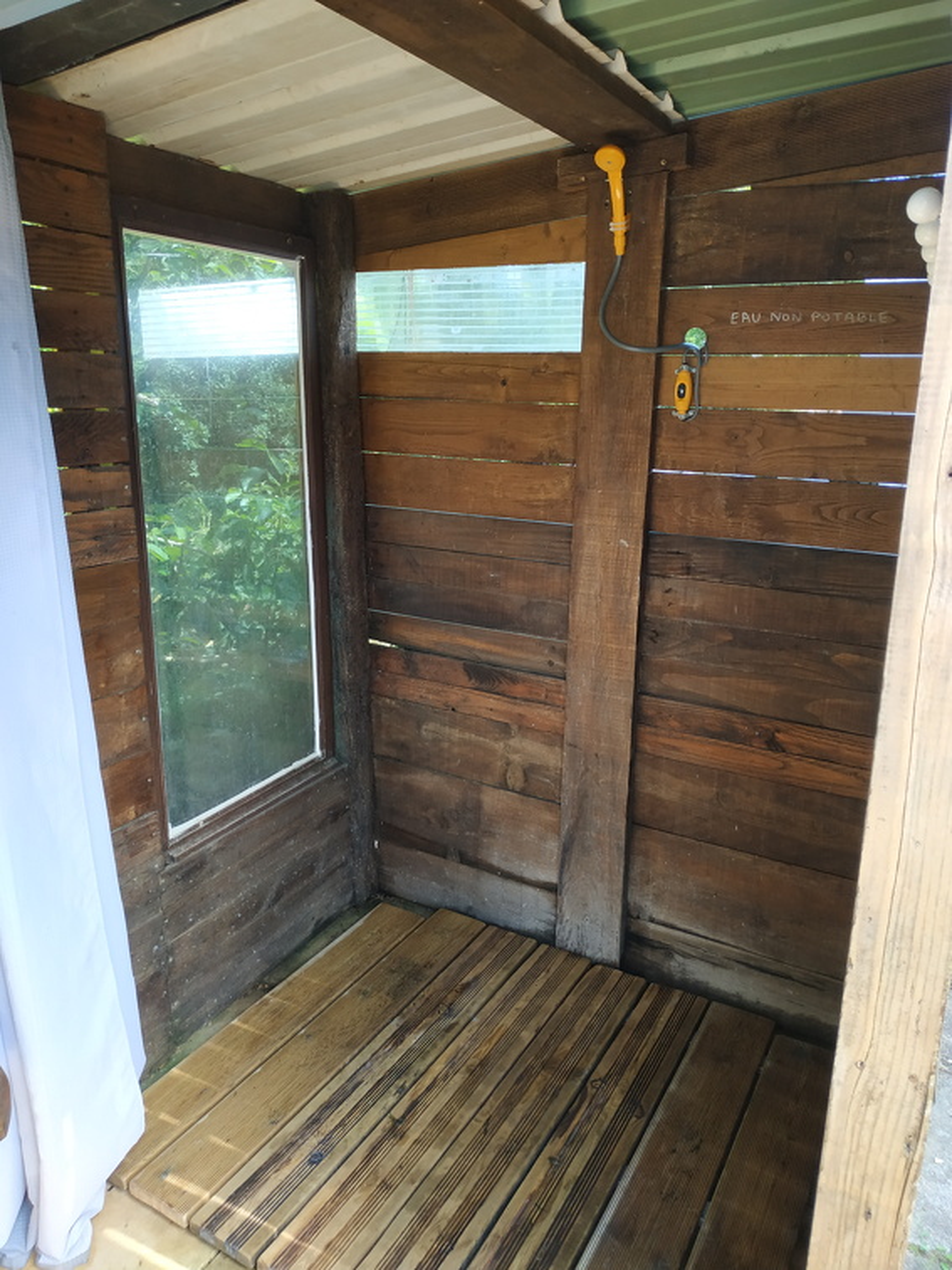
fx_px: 880
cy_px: 635
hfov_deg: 56.8
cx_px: 476
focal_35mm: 24
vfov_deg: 71.6
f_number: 1.9
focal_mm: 3.94
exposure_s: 1/100
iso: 250
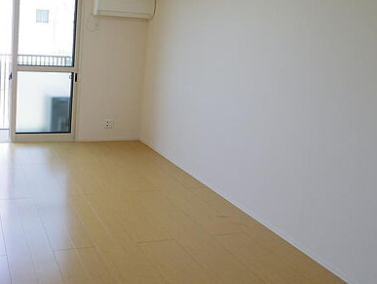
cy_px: 83
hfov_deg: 47.3
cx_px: 98
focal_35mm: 38
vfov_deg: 37.2
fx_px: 414
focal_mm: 5
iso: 200
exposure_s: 1/50
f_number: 2.8
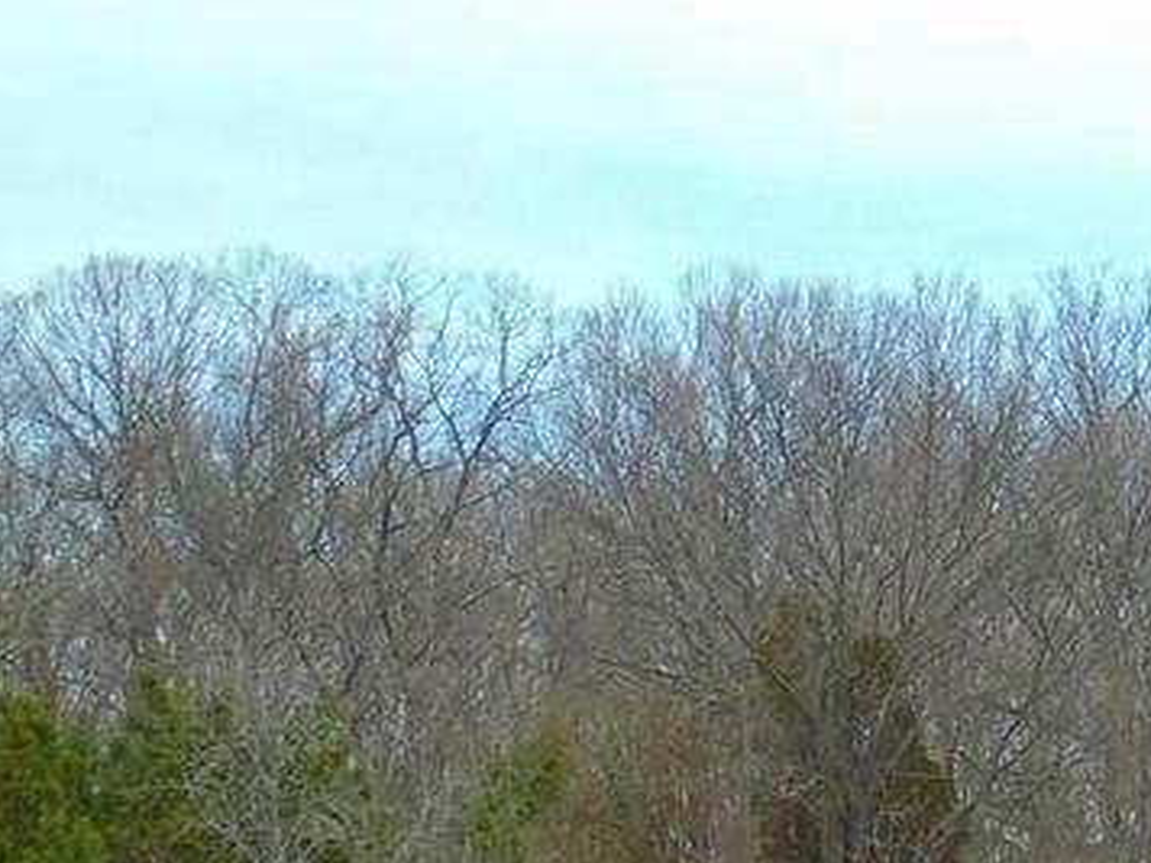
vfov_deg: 5.6
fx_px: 8745
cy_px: 963
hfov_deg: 7.5
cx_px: 1135
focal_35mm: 263
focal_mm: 11.7
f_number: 4.1
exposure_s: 1/250
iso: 80
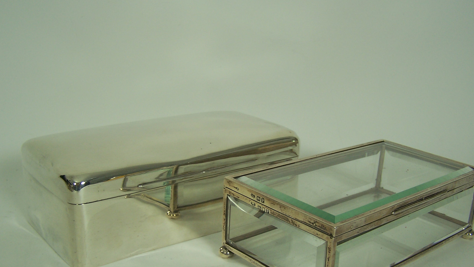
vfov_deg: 27.6
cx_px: 243
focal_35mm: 43
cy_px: 174
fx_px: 540
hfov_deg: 47.4
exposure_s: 1/90
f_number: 2.8
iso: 80
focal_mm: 6.3
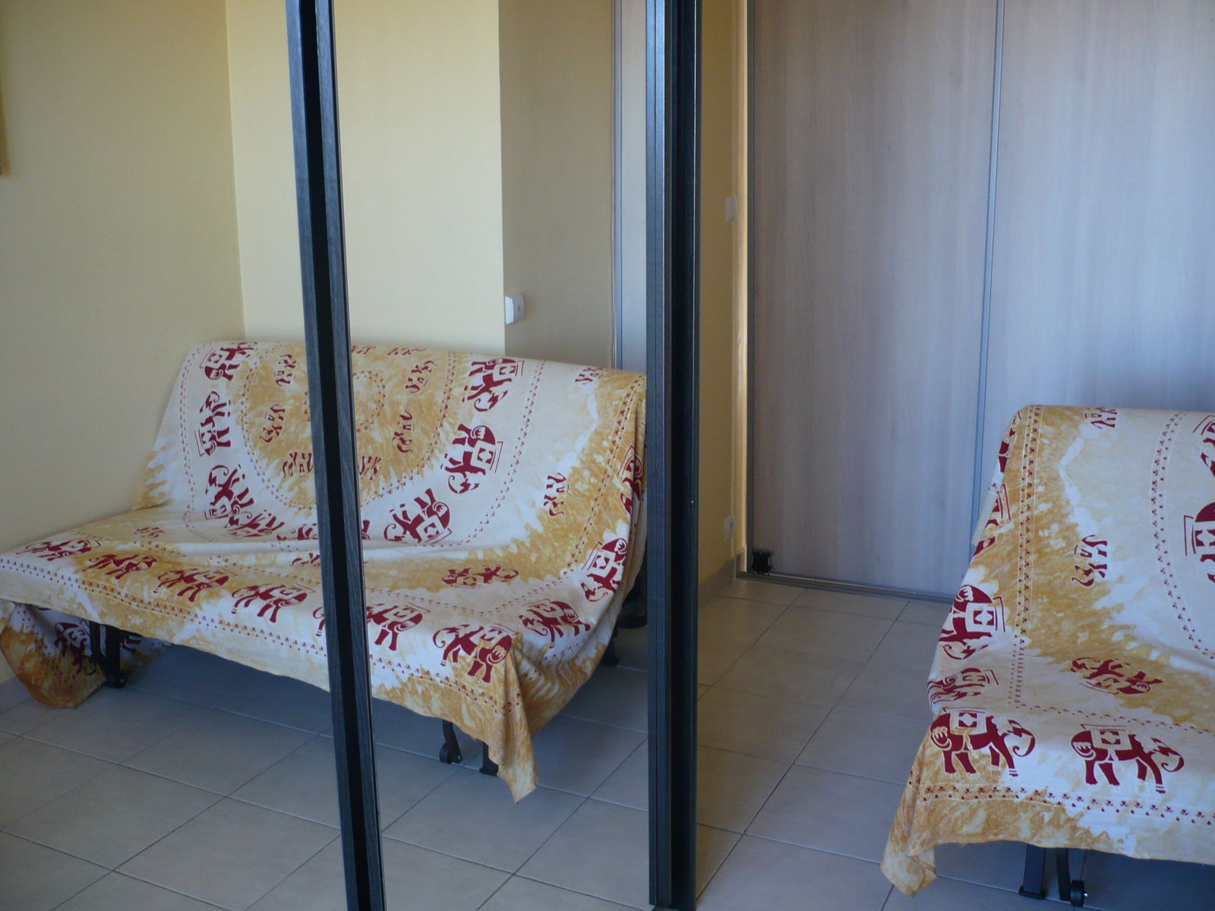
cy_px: 456
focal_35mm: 35
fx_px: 1228
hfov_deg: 52.6
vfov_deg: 40.7
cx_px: 608
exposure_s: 1/30
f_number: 2.8
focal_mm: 5.8
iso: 125
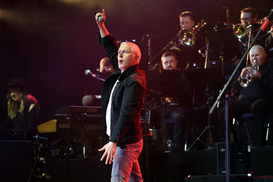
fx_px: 1819
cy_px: 91
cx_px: 136
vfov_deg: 5.7
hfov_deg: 8.6
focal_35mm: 240
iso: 1600
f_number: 6.3
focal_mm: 240
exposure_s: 1/60
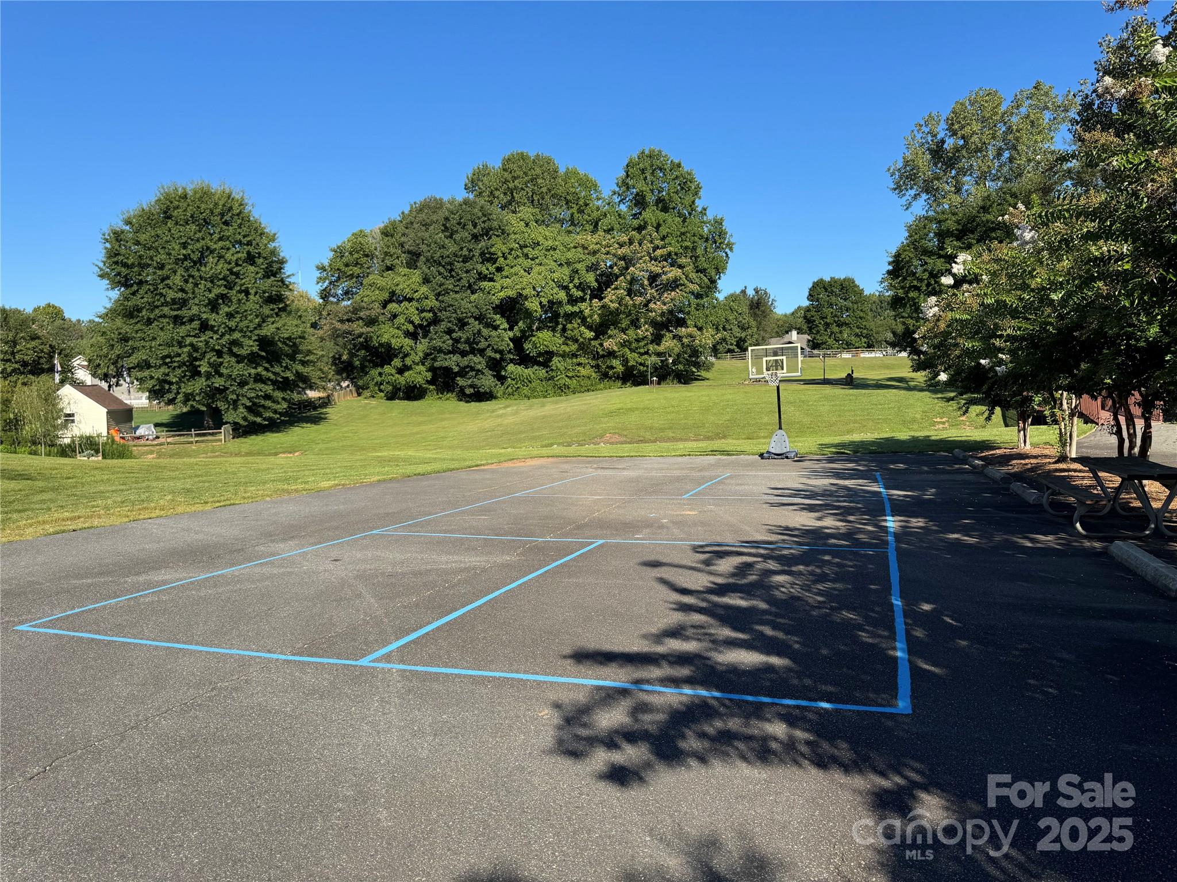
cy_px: 441
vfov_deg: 56.8
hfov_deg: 71.6
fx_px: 816
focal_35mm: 24
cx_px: 588
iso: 80
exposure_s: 1/3096
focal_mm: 6.76
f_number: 1.78
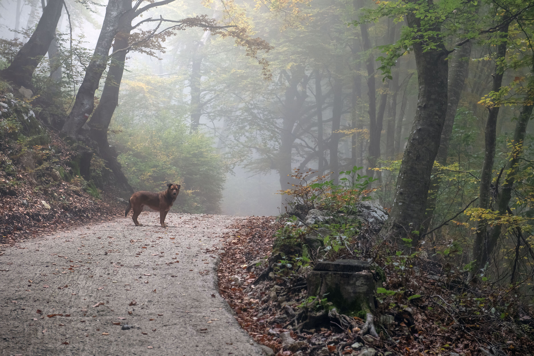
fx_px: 1038
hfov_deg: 28.8
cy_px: 178
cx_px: 267
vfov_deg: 19.5
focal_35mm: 70
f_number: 5.6
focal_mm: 70
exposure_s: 1/125
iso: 1000
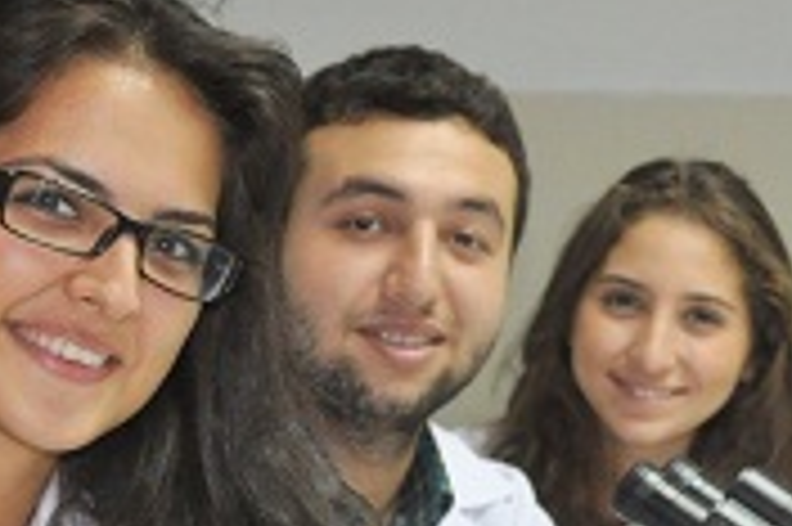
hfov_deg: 16.0
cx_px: 500
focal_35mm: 128
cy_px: 661
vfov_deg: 10.5
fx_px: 2813
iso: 1600
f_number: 4.8
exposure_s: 1/60
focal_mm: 30
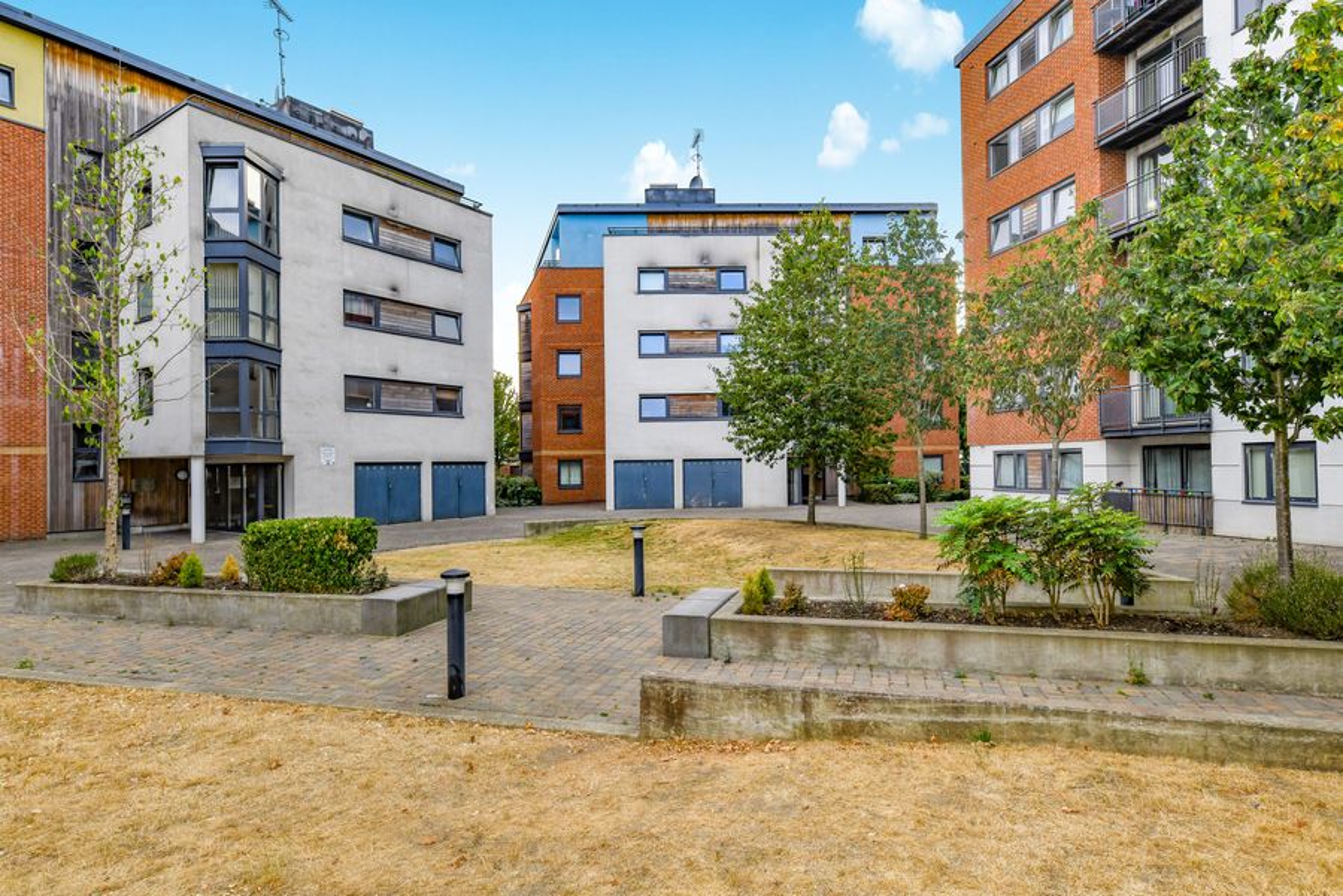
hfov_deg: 86.9
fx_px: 709
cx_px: 672
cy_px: 448
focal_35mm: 19
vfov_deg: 64.6
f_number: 11
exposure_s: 1/60
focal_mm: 19
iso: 450
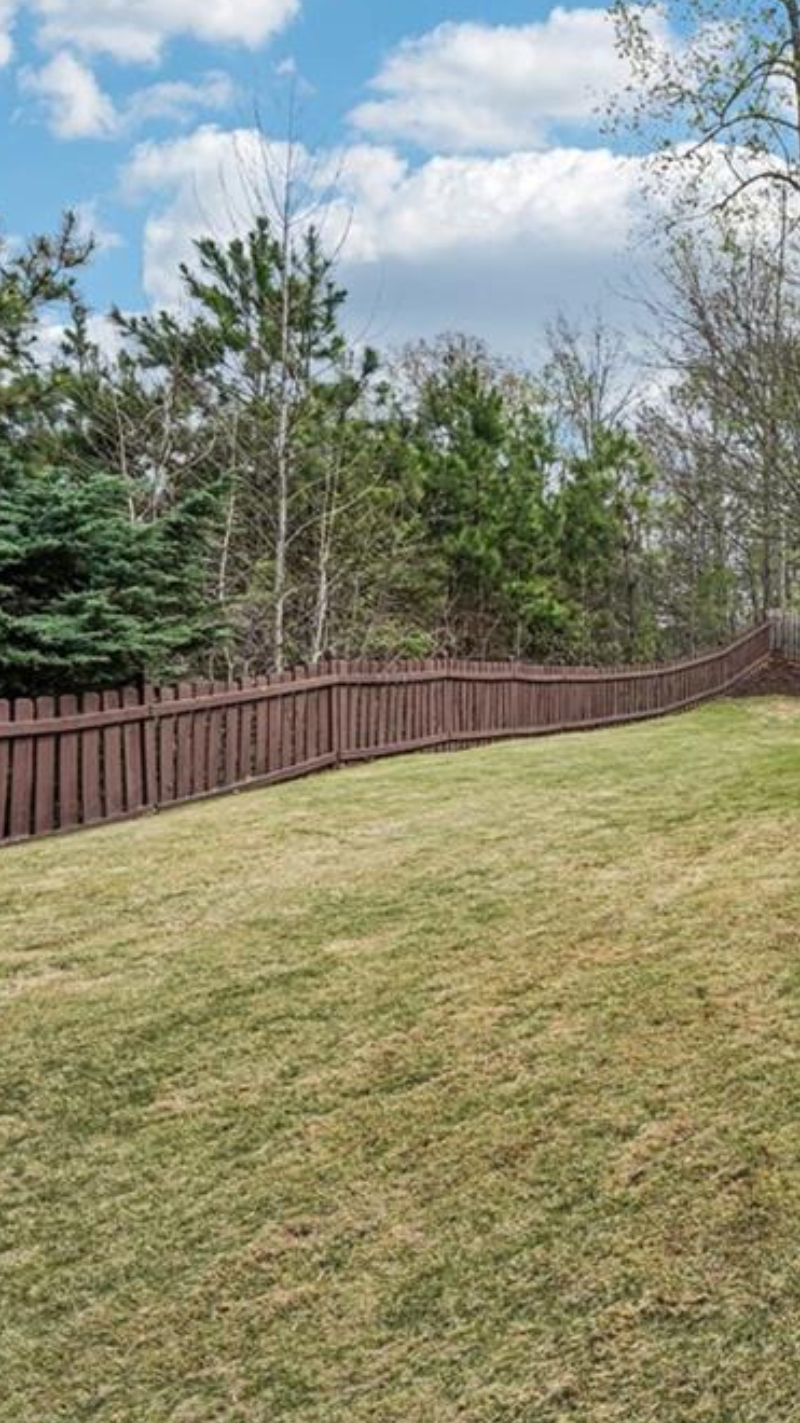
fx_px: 981
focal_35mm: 26
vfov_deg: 71.9
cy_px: 706
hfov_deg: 34.7
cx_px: 975
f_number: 8
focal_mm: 16
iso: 800
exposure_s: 1/1000
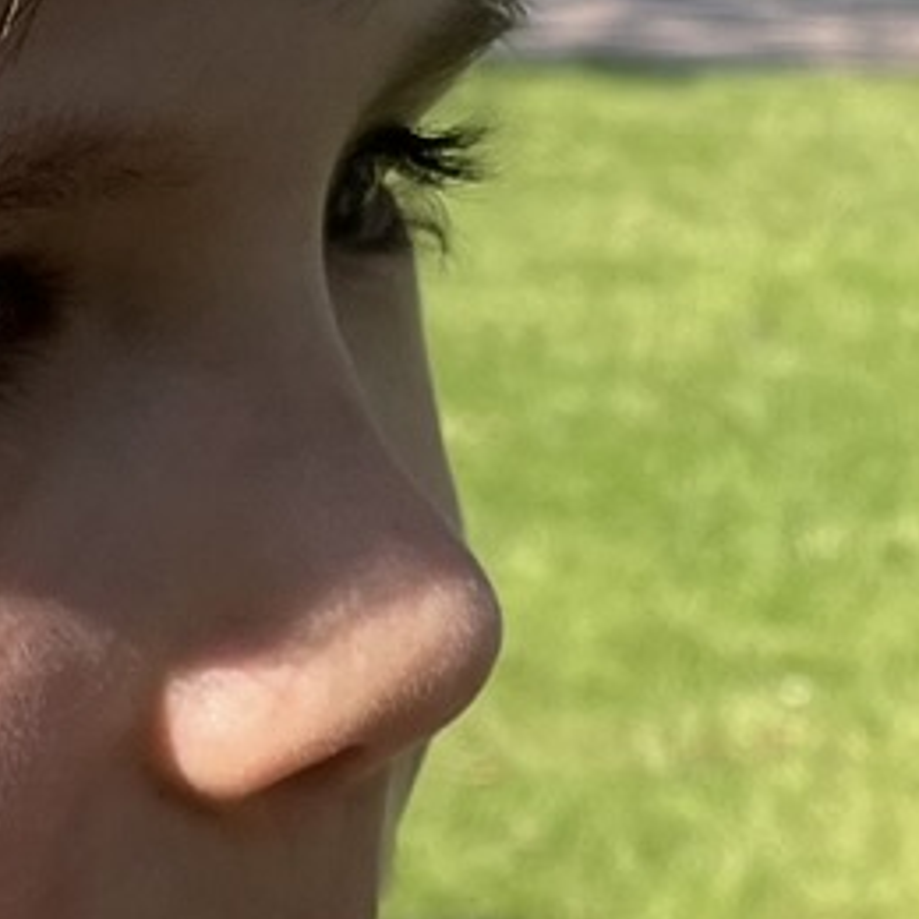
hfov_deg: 9.4
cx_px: 1318
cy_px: 530
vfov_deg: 9.7
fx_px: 5437
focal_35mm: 181
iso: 32
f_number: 1.6
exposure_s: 1/1531
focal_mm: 4.2
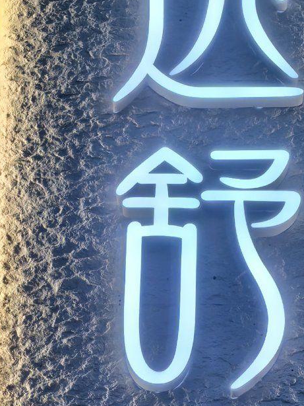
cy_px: 647
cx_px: 140
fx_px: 1404
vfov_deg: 15.0
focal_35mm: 120
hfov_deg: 12.4
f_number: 2
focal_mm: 5.75
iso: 50
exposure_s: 1/100
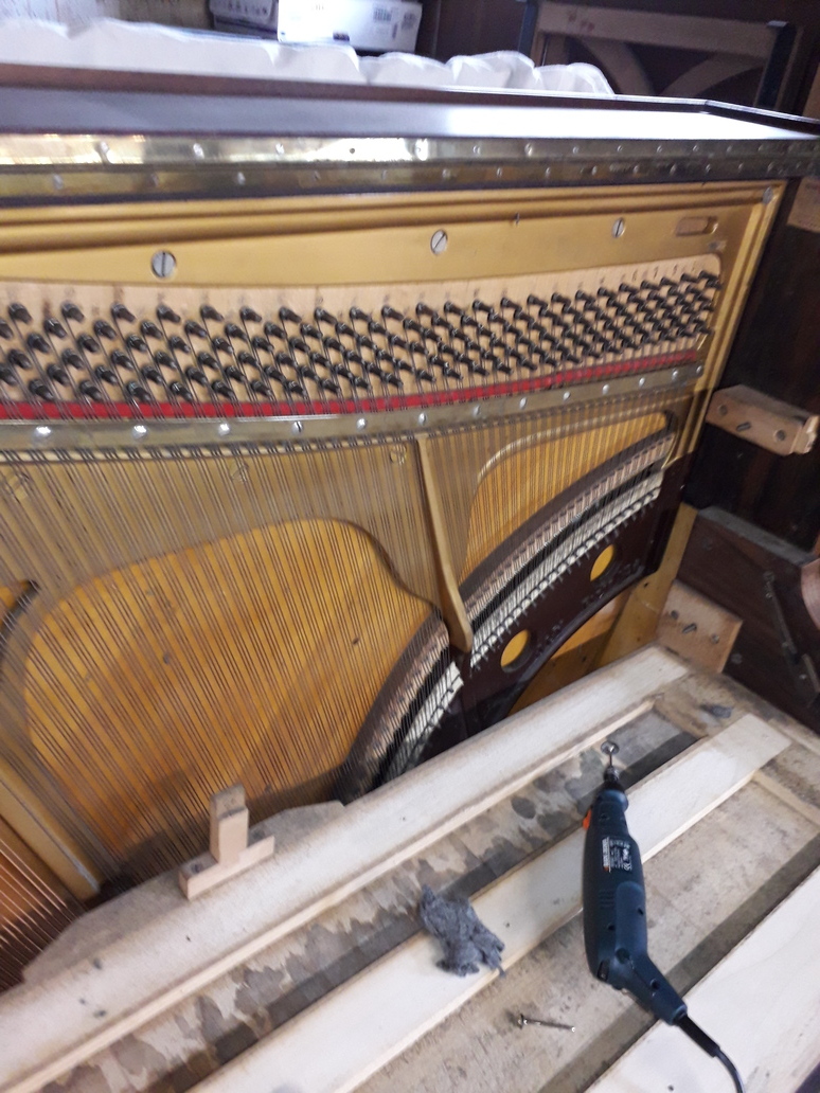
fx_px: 853
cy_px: 546
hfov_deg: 51.4
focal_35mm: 27
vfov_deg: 65.3
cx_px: 410
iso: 200
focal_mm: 3.6
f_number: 1.9
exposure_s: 1/25
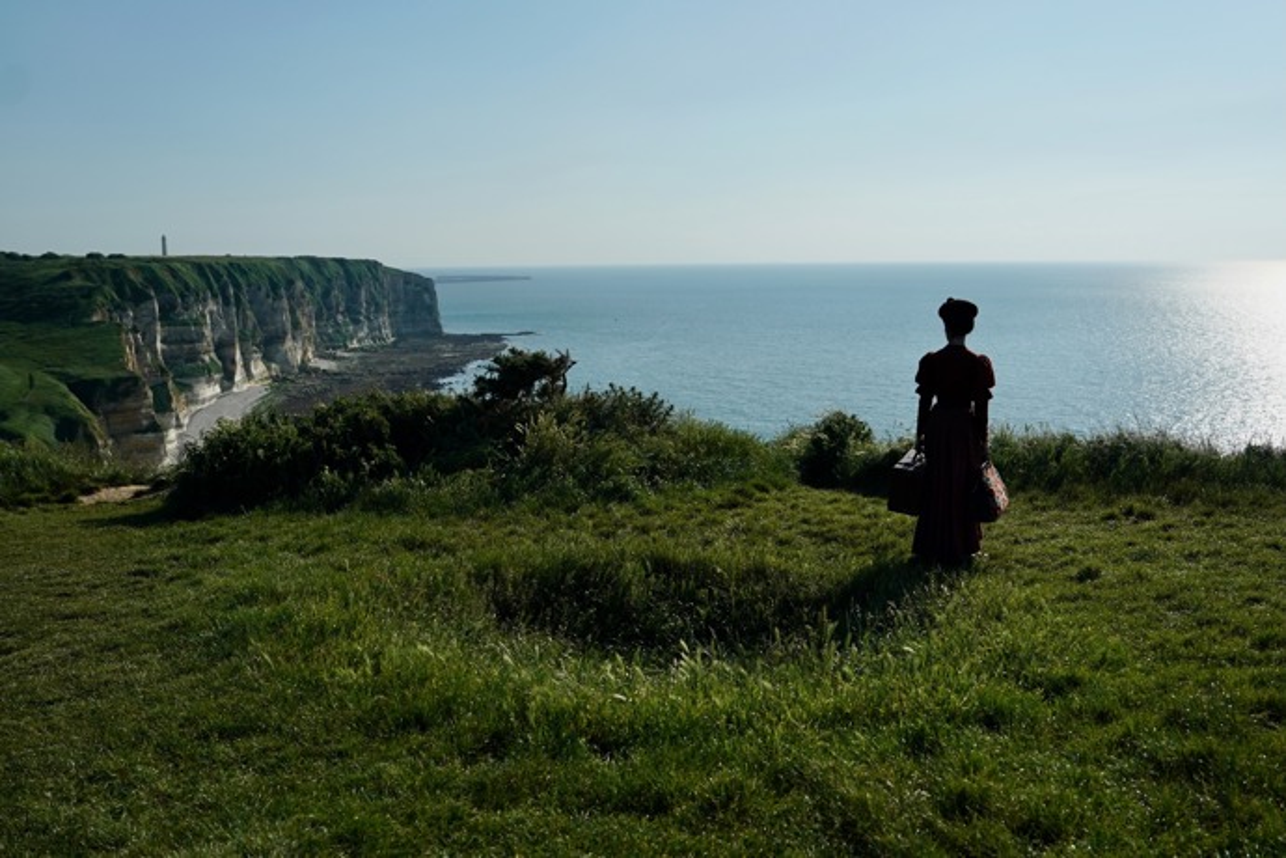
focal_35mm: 25
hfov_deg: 71.5
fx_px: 893
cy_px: 429
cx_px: 643
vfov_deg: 51.3
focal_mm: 25
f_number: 3.2
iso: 320
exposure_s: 1/12800
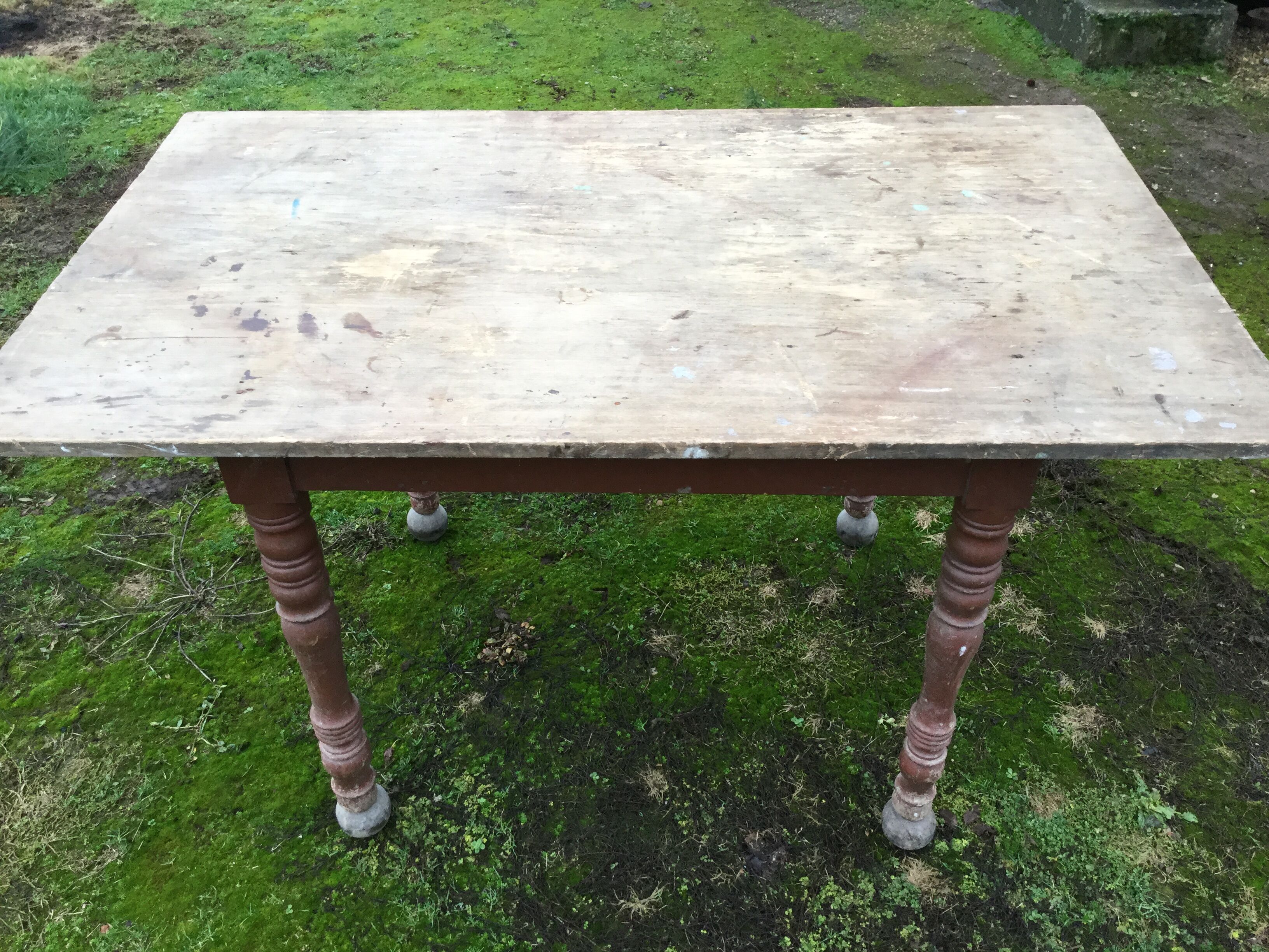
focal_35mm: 31
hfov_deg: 58.4
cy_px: 476
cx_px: 634
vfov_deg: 45.4
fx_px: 1136
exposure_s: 1/33
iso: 32
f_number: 2.4
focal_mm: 3.3
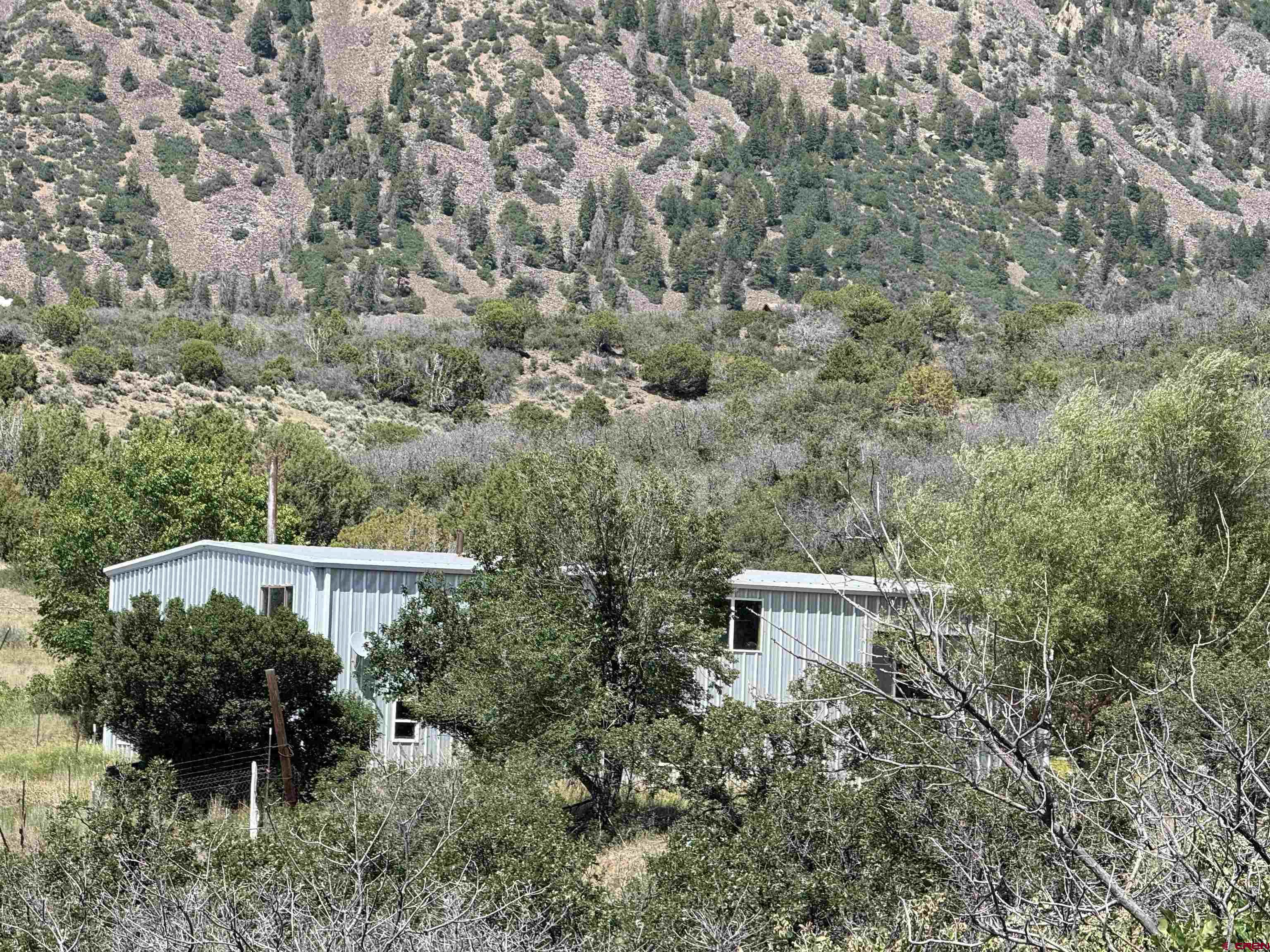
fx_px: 4403
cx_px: 635
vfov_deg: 12.3
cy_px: 476
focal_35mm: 120
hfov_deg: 16.4
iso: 64
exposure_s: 1/1271
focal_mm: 15.66
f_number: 2.8
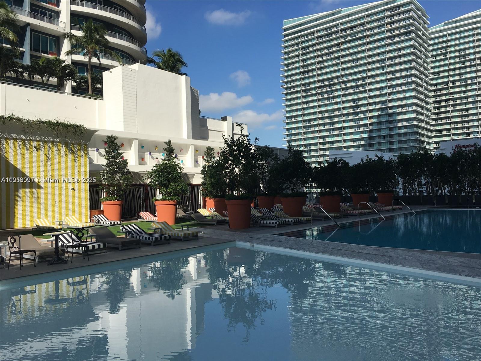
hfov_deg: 61.7
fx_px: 403
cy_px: 180
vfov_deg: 48.2
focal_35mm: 29
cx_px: 240
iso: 25
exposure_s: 1/2481
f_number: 2.2
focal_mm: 4.15
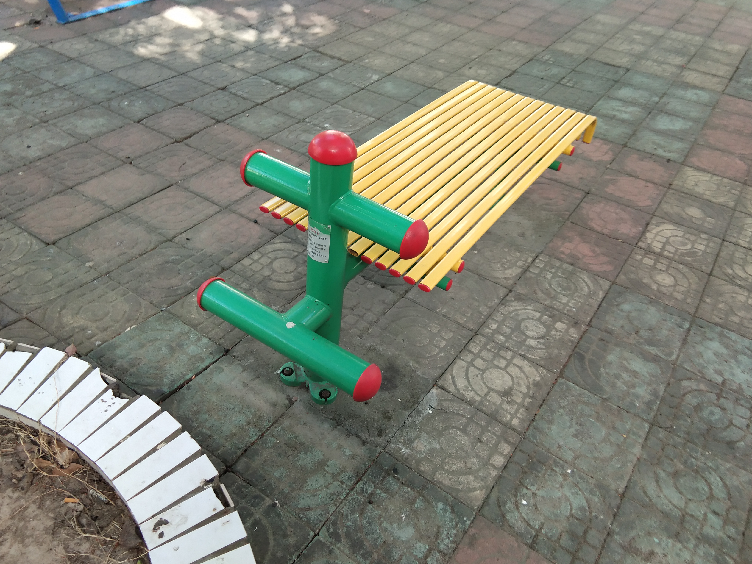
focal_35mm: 32
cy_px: 276
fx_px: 695
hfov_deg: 56.8
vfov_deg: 44.2
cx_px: 371
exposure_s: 1/100
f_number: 2.2
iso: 80
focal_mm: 3.69
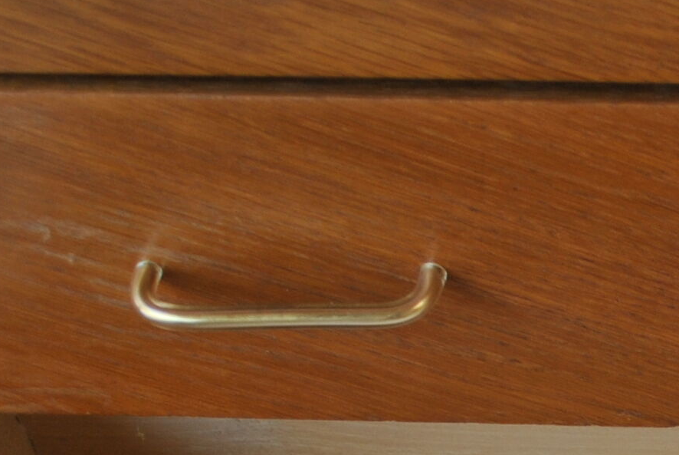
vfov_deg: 11.1
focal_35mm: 118
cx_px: 1046
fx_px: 2228
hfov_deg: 15.8
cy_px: 714
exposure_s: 1/60
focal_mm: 18
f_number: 4
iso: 100
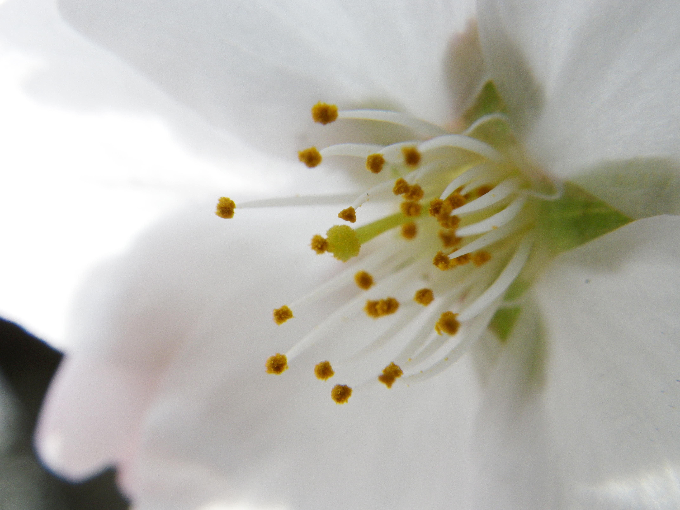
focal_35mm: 51
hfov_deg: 37.5
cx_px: 340
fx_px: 1002
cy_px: 255
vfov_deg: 28.6
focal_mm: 9.1
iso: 80
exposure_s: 1/200
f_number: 5.3
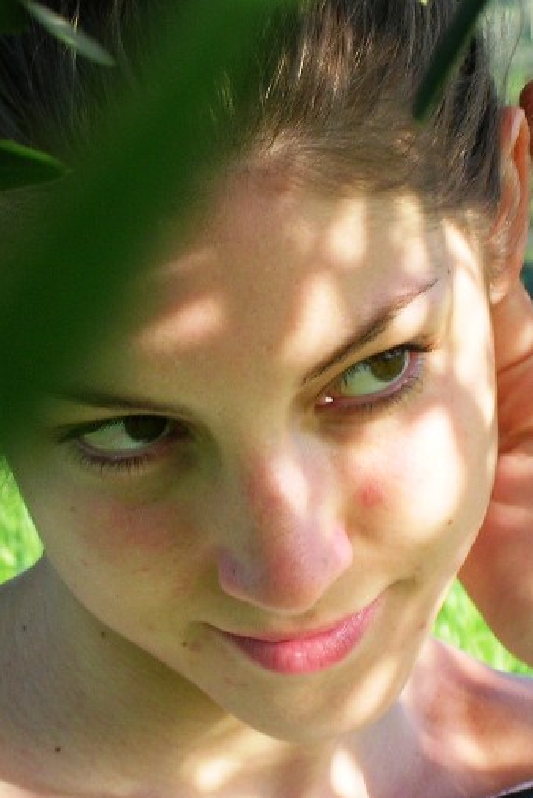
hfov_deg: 7.3
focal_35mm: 189
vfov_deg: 10.9
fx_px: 4191
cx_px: 226
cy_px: 361
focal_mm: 17.4
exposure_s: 1/82.5
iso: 50
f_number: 4.9
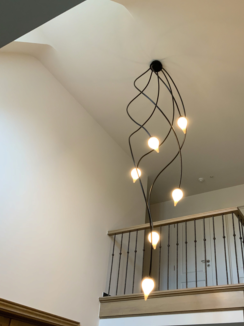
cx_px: 150
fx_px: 348
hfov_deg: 38.5
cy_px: 188
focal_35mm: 37
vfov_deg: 49.9
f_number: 1.8
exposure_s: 1/50
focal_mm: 3
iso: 125
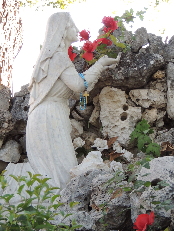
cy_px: 116
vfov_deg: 13.6
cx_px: 87
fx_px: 972
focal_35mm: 145
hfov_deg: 10.2
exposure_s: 1/100
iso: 400
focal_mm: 25.8
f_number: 4.4
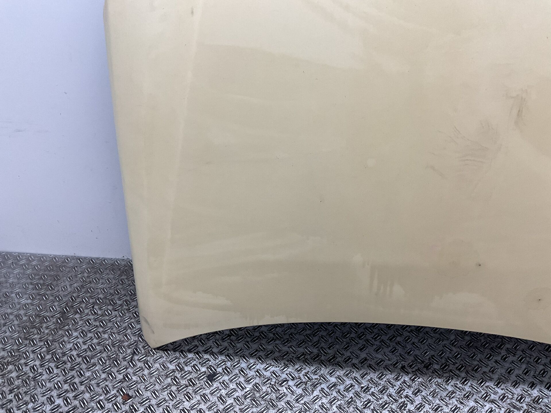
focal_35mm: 29
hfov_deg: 61.7
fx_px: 462
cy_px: 206
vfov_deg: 48.2
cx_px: 276
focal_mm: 3
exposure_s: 1/100
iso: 64
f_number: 1.8
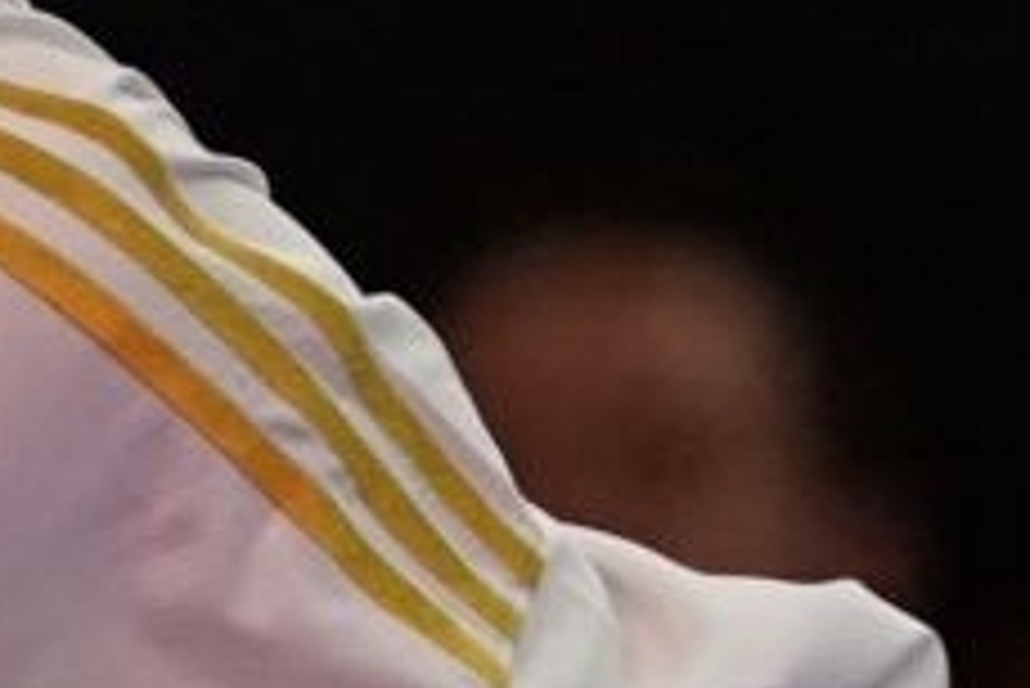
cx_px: -2492
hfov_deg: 1.1
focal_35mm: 1931
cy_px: 387
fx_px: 55281
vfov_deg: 0.7
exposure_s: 1/1000
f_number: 2.8
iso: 5000
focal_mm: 164
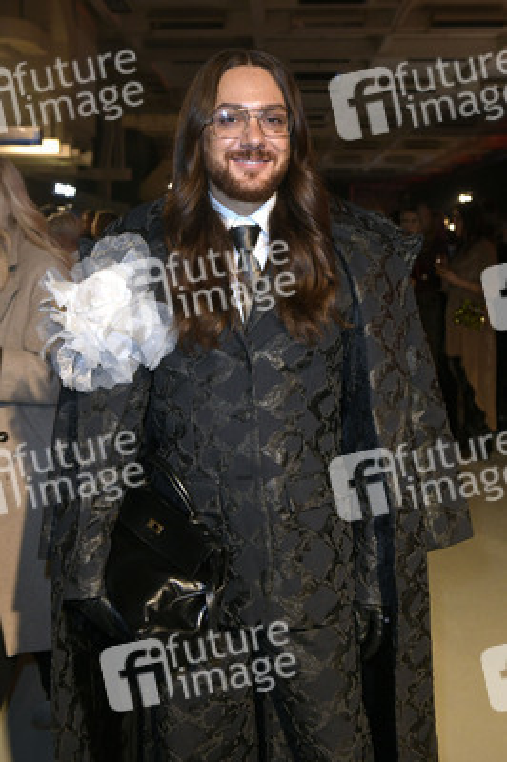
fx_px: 846
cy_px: 381
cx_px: 254
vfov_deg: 48.5
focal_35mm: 40
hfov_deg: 33.3
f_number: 5.6
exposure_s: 1/125
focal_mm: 40
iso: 2000
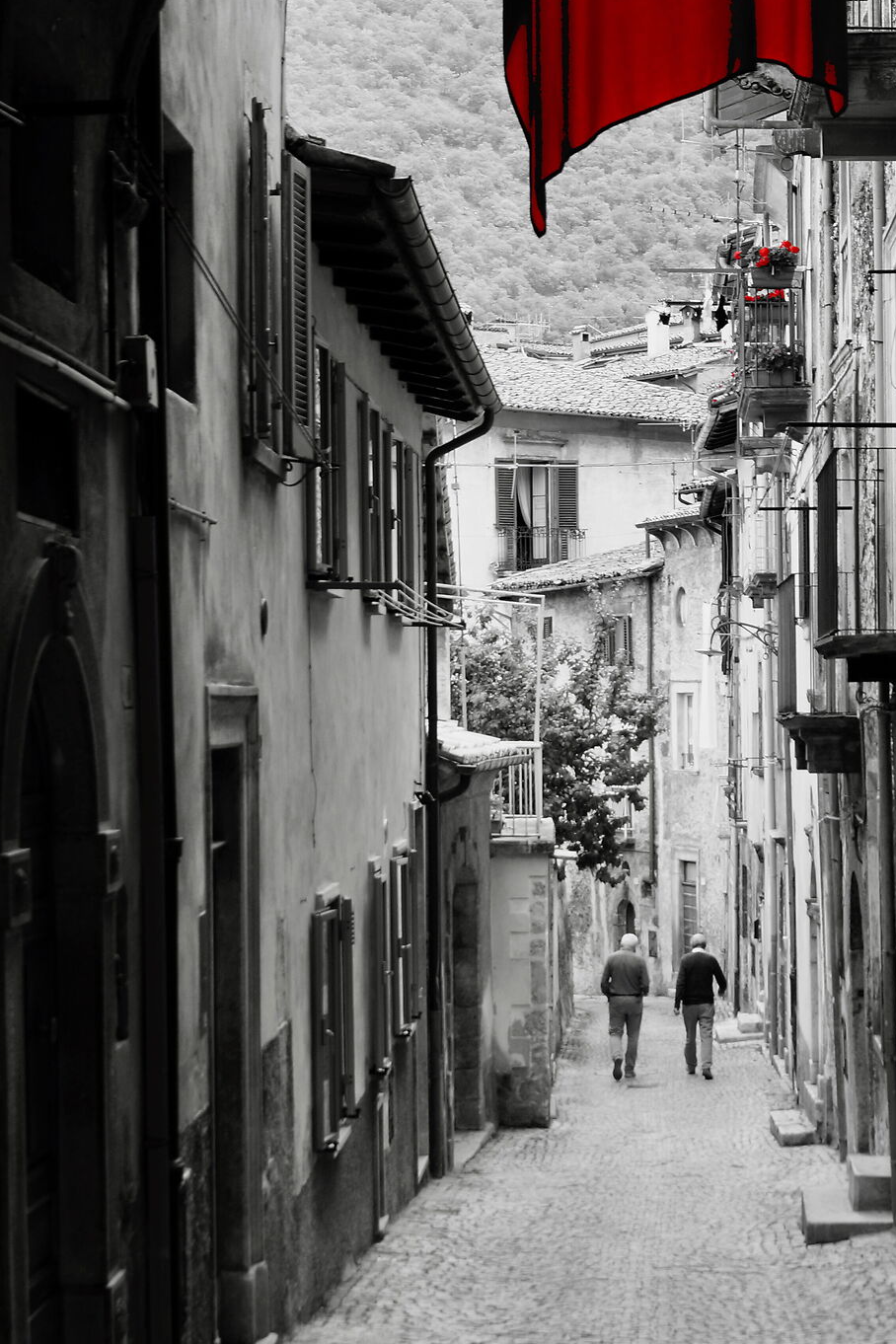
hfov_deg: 18.3
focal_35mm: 74
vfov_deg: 27.3
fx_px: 2762
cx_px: 679
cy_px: 744
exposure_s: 1/80
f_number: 4.5
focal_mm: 28
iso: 100
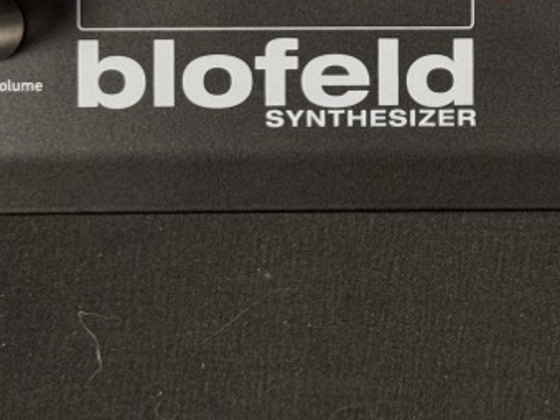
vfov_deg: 10.3
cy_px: -115
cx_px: 616
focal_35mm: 141
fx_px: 2281
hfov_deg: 13.7
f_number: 1.78
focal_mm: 6.76
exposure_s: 1/60
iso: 80
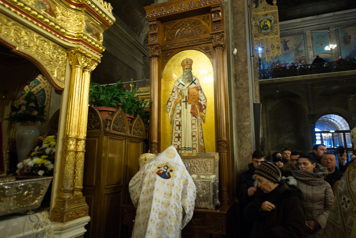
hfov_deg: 73.7
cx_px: 178
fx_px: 237
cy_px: 119
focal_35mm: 24
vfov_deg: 53.2
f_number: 2.8
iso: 2000
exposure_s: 1/60
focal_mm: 24
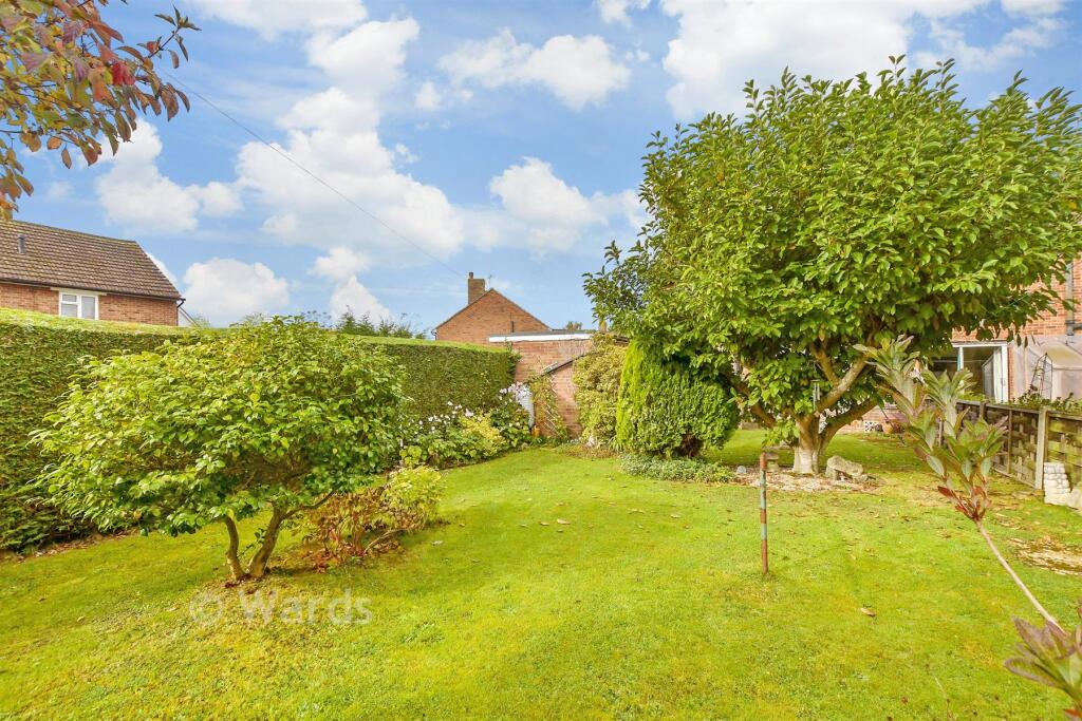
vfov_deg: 77.3
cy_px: 360
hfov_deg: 100.4
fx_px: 451
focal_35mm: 15
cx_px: 541
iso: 250
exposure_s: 1/320
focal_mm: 10
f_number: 8
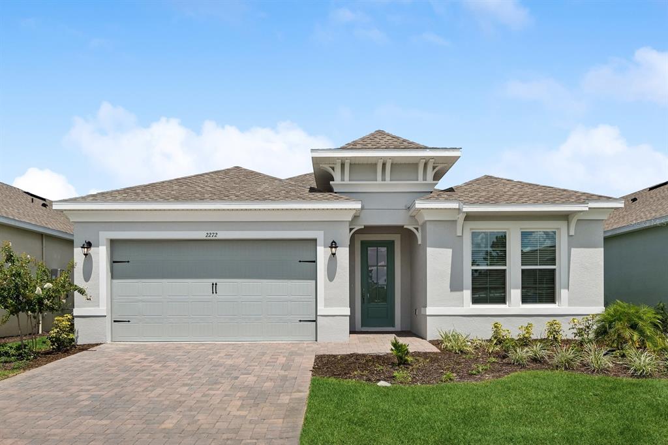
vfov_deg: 53.1
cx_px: 334
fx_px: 445
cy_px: 222
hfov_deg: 73.8
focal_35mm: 24
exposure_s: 1/640
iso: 200
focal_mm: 16
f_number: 9
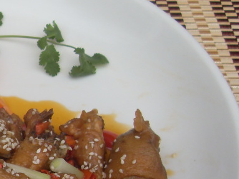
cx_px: -47
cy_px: 168
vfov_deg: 14.7
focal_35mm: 99
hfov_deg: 18.8
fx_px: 683
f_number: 7
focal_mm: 6.3
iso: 80
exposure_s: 1/180
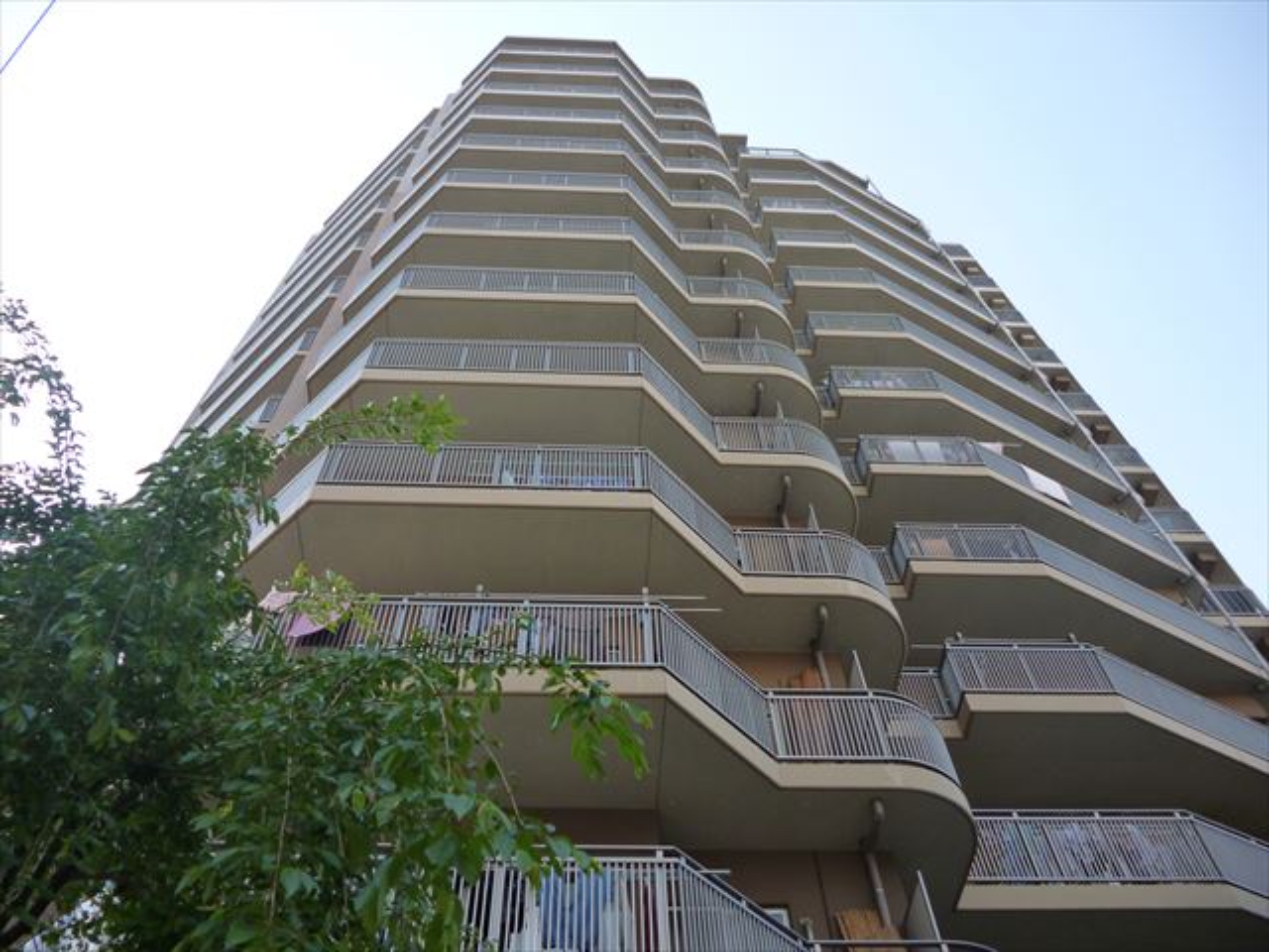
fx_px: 1026
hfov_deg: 63.4
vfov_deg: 49.7
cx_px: 634
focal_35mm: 28
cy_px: 476
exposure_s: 1/320
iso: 160
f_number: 3.1
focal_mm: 5
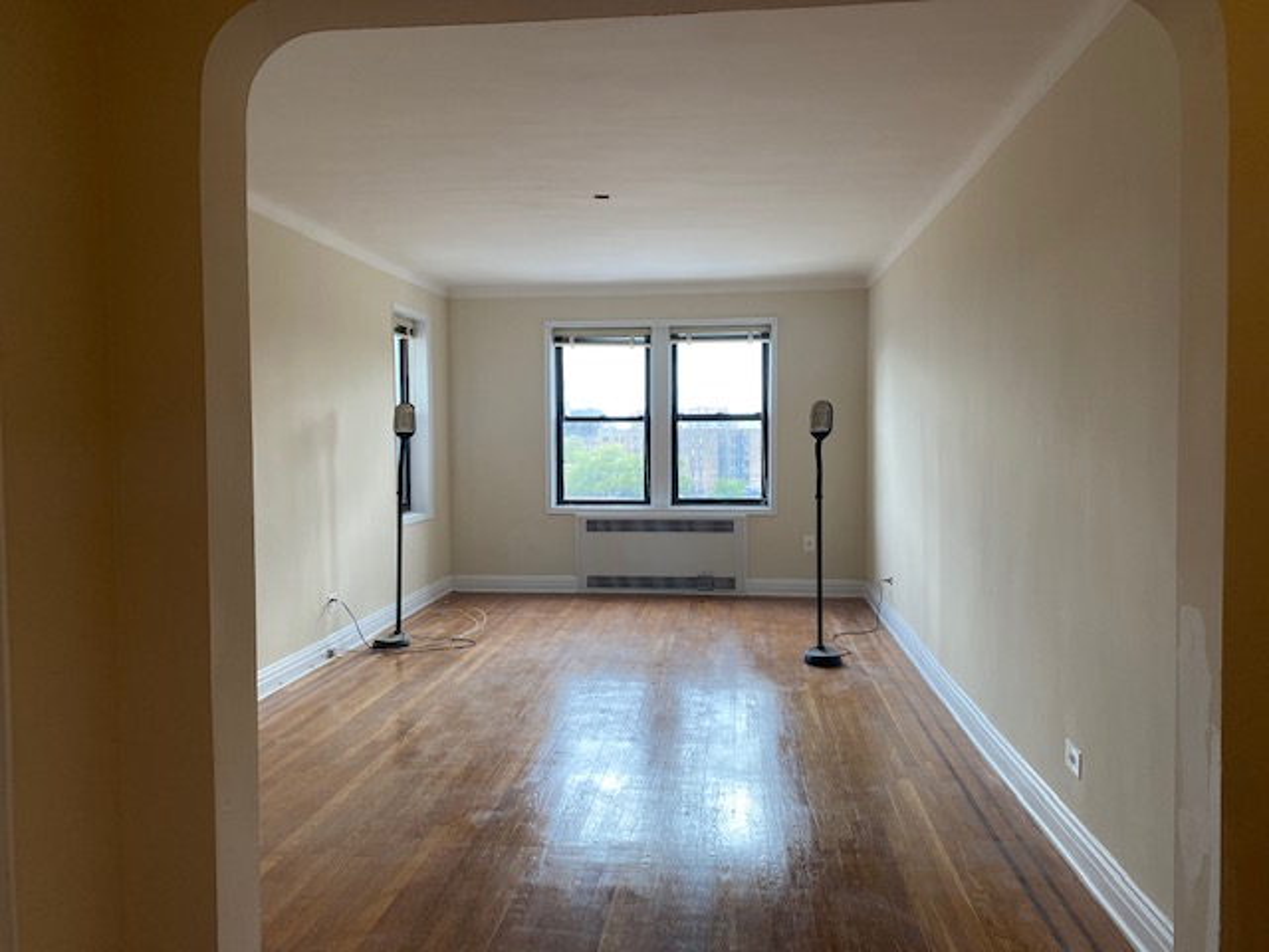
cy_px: 476
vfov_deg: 53.1
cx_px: 634
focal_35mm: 26
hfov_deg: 67.3
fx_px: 953
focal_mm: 4.25
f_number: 1.8
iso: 100
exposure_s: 1/120
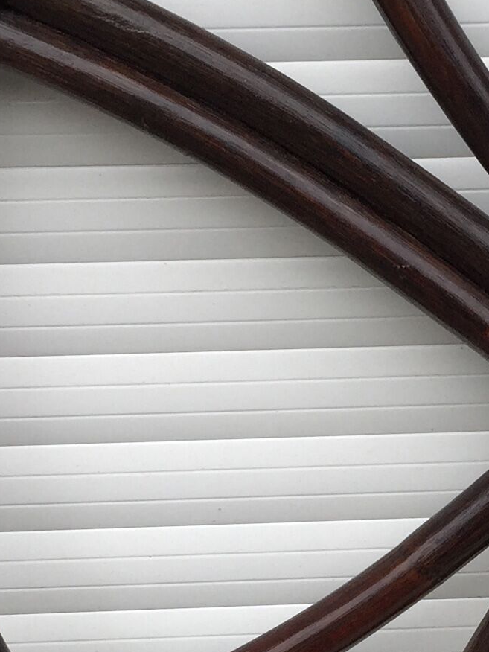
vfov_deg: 18.0
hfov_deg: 13.2
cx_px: 641
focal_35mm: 108
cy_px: 531
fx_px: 2034
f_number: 2.2
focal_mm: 4.15
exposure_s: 1/257
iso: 32
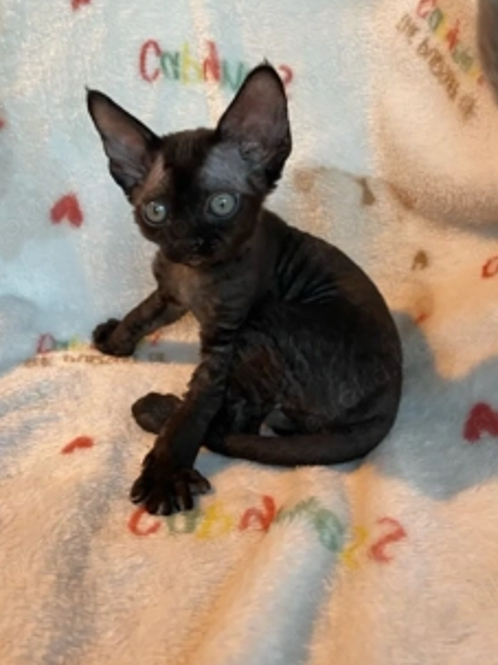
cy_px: 237
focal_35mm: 33
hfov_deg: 42.9
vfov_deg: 54.5
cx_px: 246
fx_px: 633
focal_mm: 5.1
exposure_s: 1/60
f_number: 1.6
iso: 200
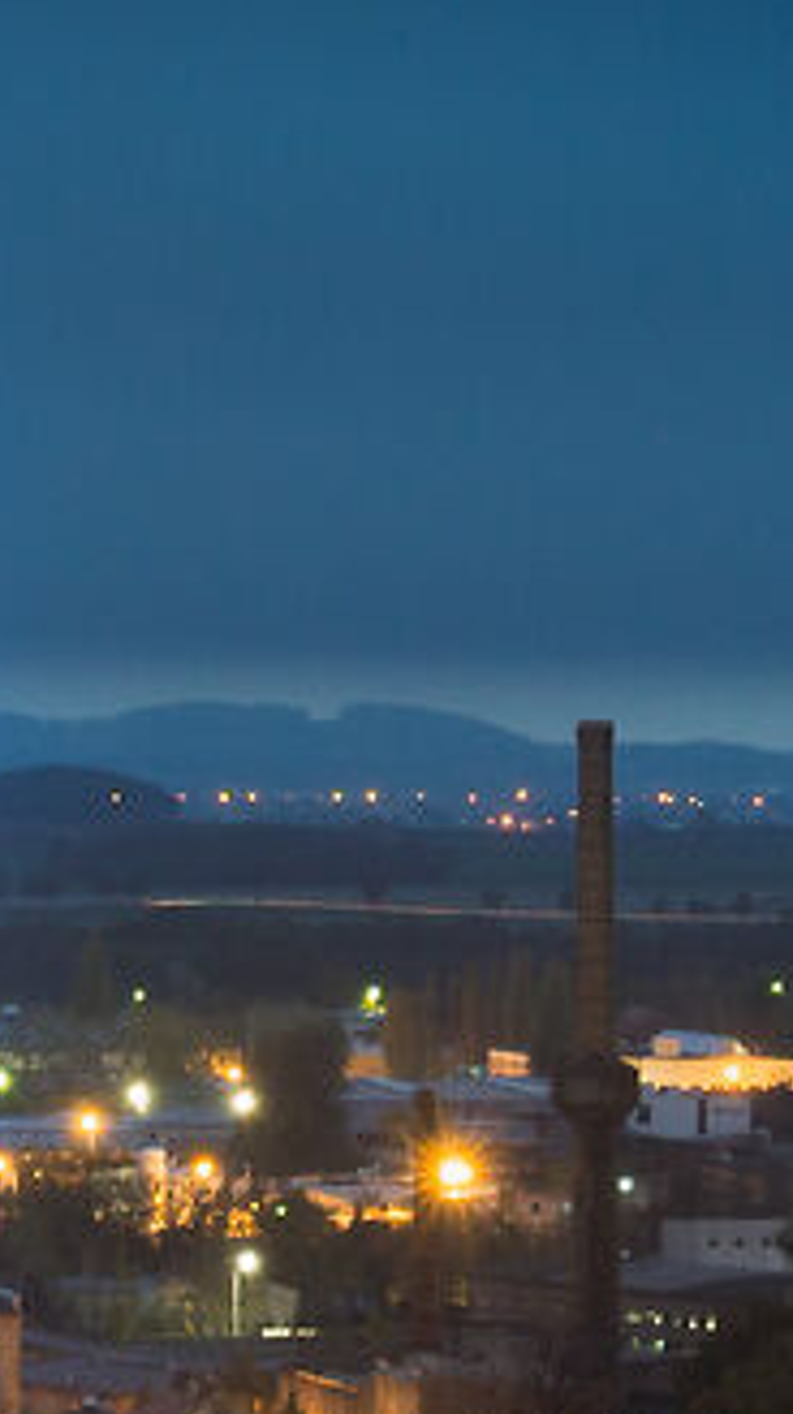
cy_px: 1617
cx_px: 1323
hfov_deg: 3.3
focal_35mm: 368
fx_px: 13785
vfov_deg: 5.8
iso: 100
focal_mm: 32
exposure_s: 30
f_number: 8
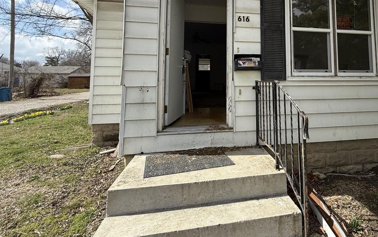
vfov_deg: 52.7
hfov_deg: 77.7
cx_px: 244
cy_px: 60
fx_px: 227
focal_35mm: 22
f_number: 2.2
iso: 50
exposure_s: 1/1017
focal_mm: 2.22
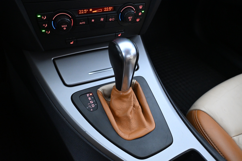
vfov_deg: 44.6
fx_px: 197
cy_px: 80
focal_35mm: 29
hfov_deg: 63.2
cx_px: 121
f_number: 3.8
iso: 3600
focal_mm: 19.5
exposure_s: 1/30
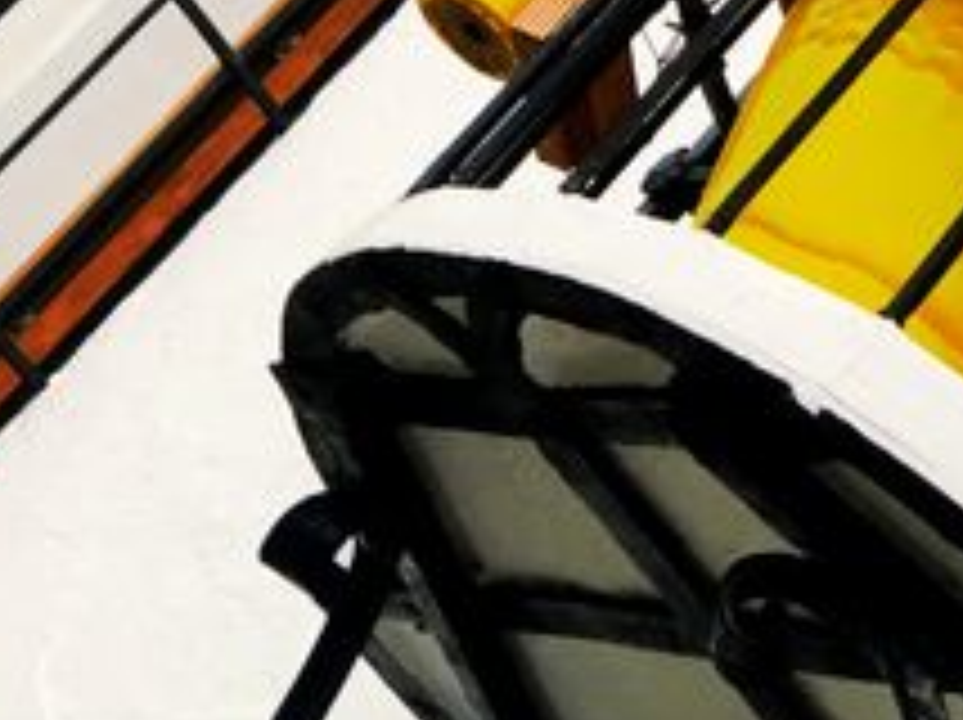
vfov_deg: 9.1
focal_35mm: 160
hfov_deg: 12.3
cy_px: -153
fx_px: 4446
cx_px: 711
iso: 125
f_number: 2.8
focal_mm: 6.6
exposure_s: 1/120
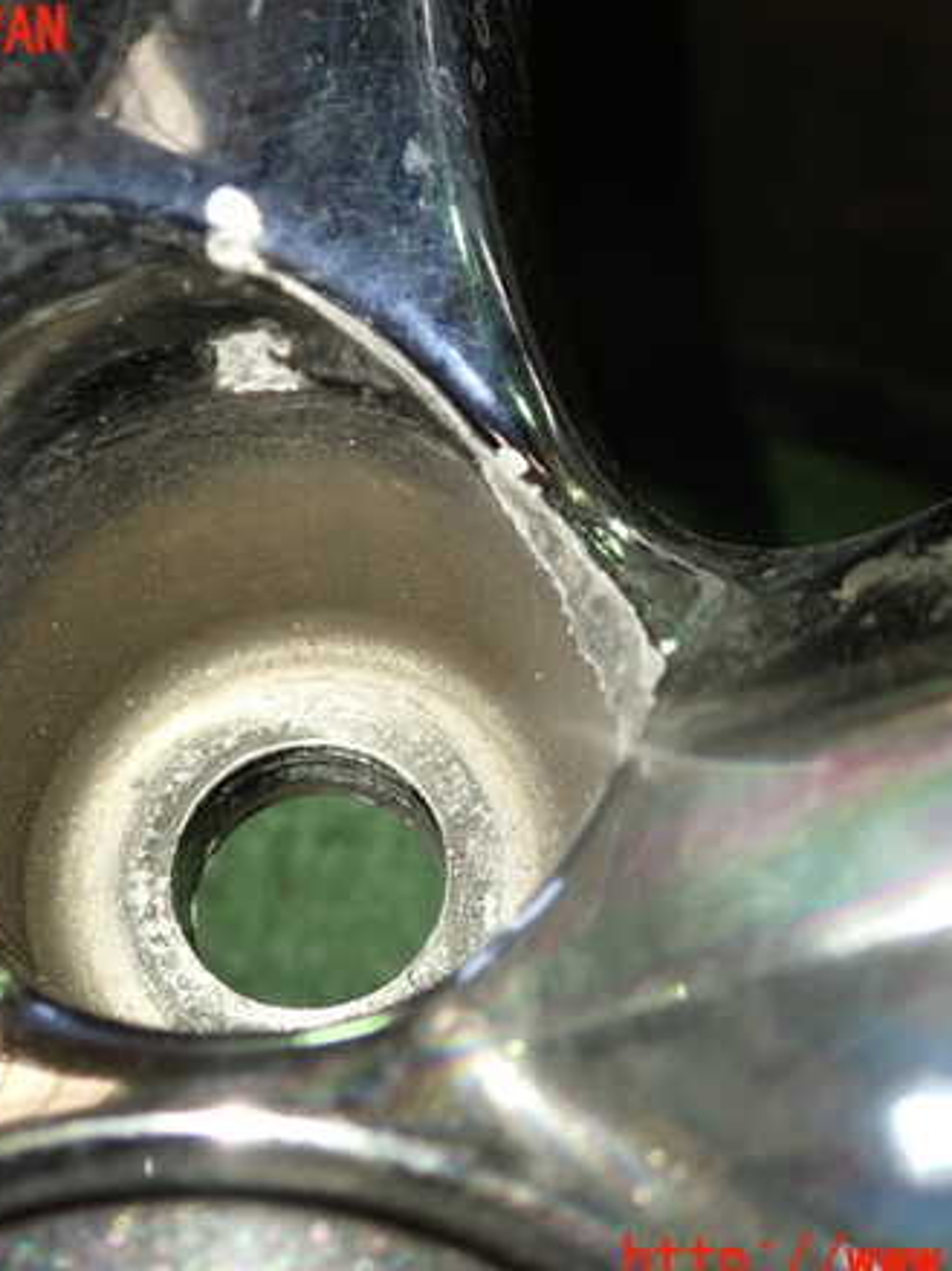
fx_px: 1504
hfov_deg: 35.1
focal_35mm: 41
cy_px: 649
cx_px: 408
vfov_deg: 45.8
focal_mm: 5.4
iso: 200
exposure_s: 1/30
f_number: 2.3
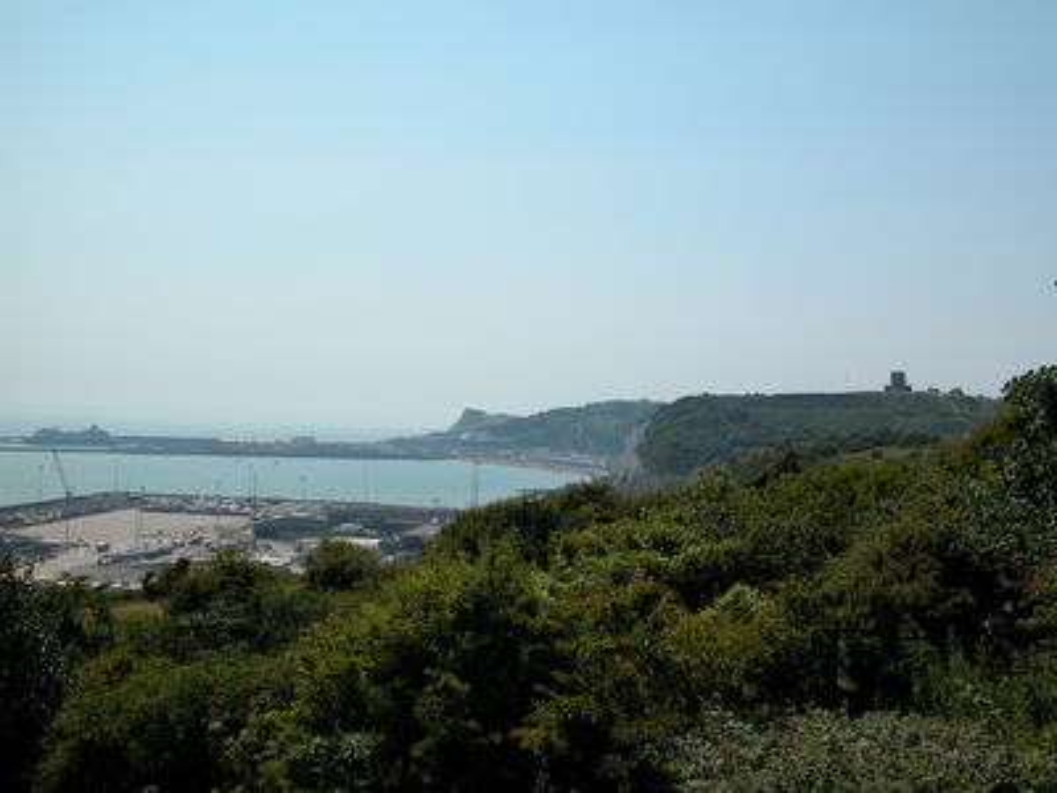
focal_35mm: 42
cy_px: 396
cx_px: 528
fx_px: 1282
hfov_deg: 44.8
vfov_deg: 34.3
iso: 100
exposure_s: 1/533
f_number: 7.3
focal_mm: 10.7
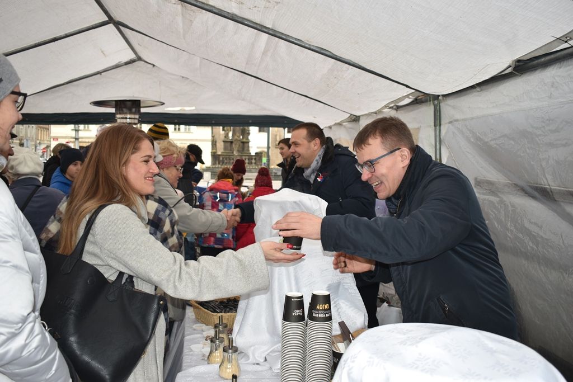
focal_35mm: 36
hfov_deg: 53.1
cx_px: 286
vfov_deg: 36.9
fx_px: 573
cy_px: 191
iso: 100
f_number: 4
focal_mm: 24
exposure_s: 1/60
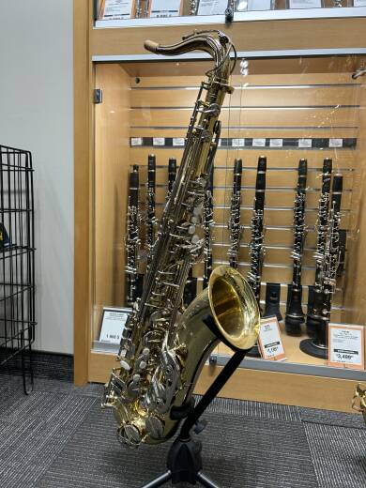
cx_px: 183
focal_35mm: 26
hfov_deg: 53.1
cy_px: 244
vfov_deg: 67.3
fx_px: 367
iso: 64
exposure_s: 1/60
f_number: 1.5
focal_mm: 5.7
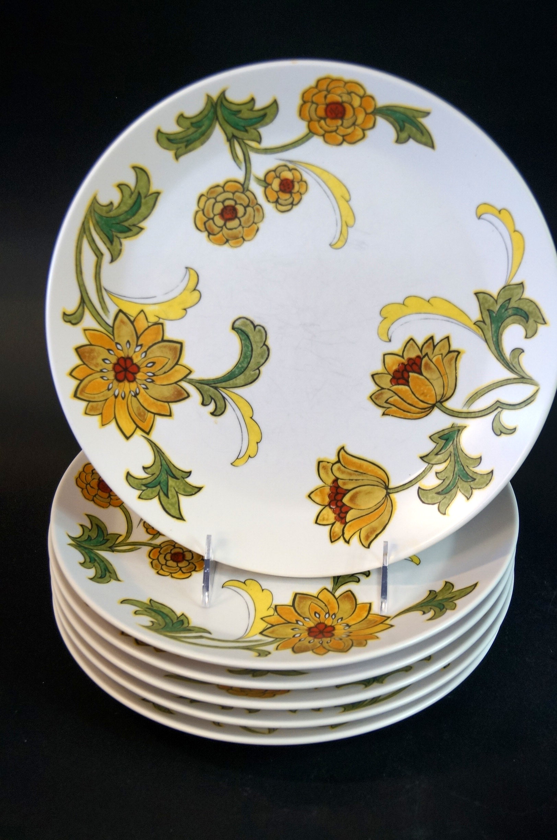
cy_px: 420
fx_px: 1223
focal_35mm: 52
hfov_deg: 25.7
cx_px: 278
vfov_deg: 37.9
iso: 500
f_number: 4.5
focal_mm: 35
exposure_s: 1/60
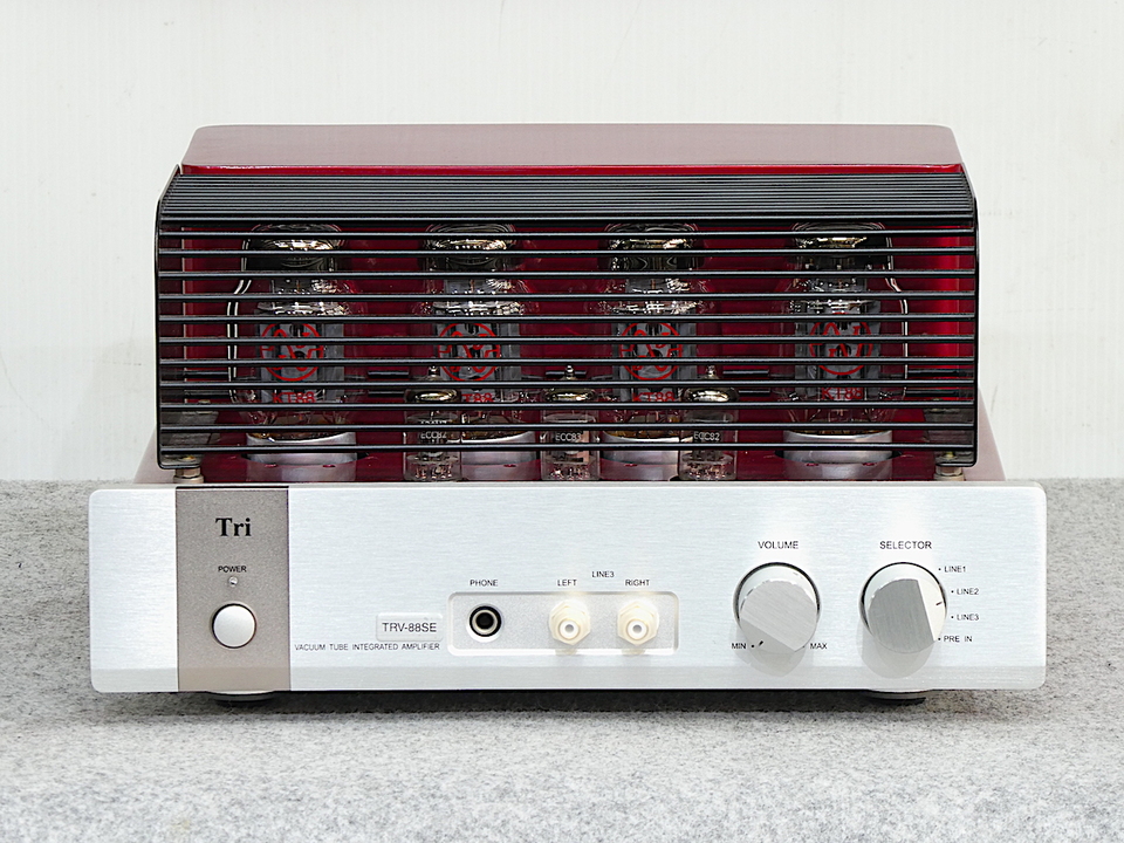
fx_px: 6007
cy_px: 422
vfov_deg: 8.0
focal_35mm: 185
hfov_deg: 10.7
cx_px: 562
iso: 200
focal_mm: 33.2
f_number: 5.6
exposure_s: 1/6
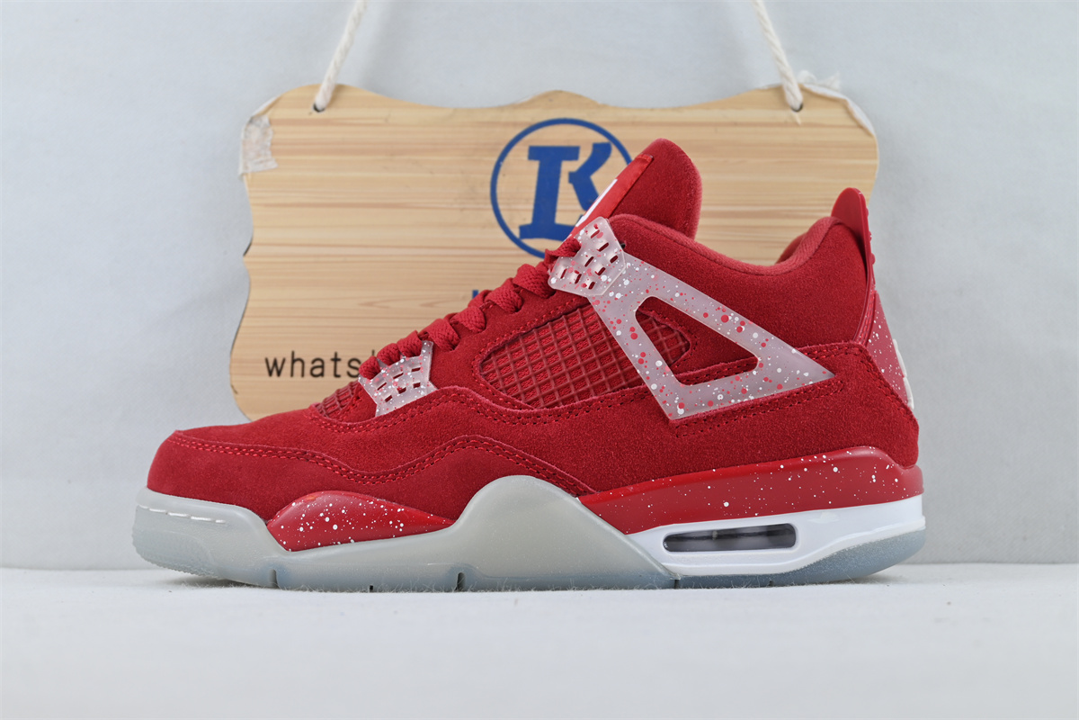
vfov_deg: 29.9
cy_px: 360
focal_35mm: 45
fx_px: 1349
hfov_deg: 43.6
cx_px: 540
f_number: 4.8
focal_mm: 30
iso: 100
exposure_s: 1/60
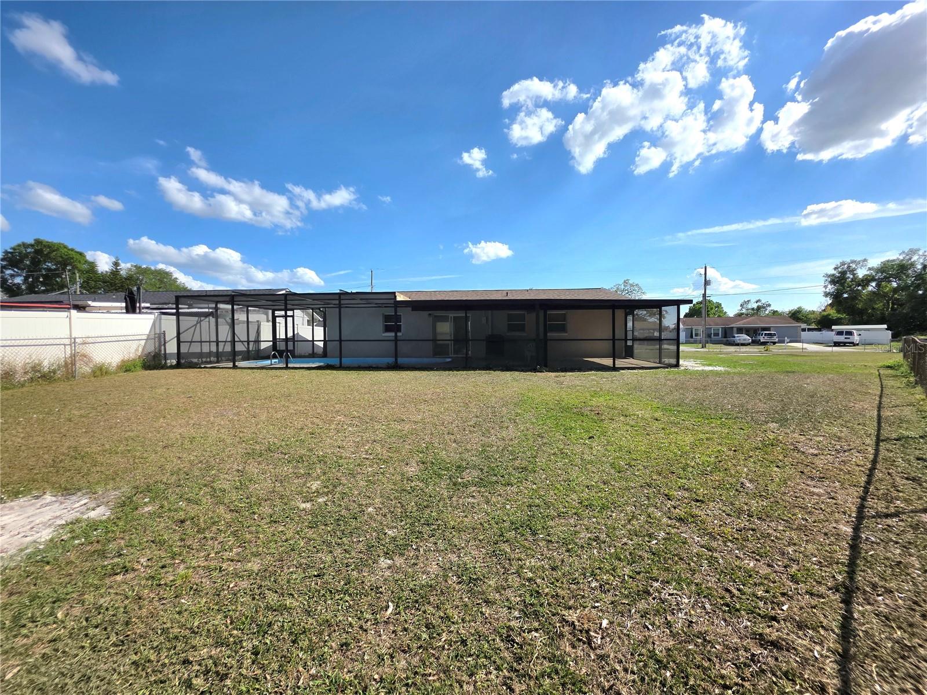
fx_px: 348
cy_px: 348
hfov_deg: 106.2
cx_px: 464
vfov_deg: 89.9
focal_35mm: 13
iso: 40
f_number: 1.9
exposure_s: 1/3333
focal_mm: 2.2
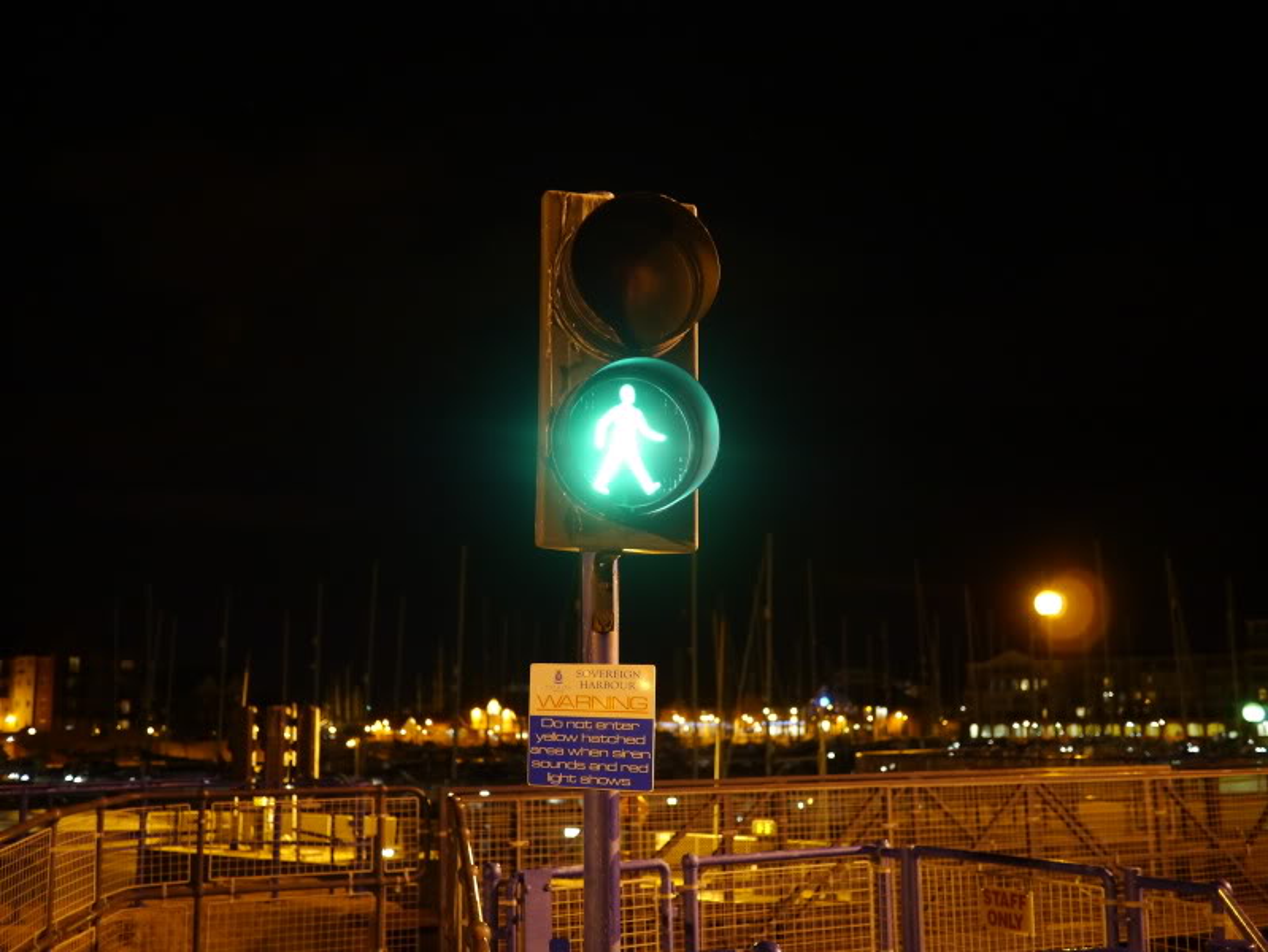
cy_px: 476
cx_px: 634
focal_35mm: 40
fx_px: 1466
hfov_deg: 46.8
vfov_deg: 36.0
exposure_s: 1/10
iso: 800
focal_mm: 20
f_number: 1.8
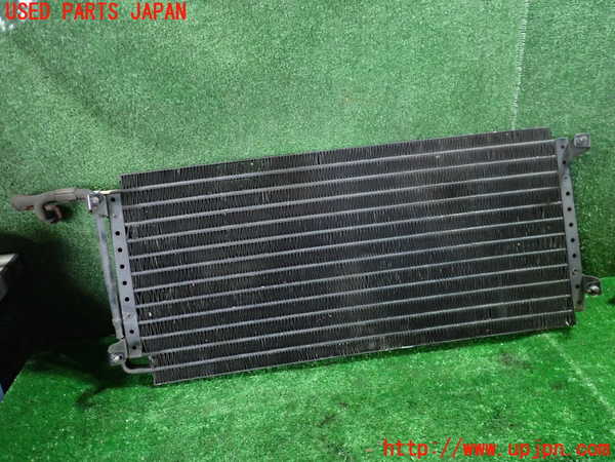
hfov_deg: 60.0
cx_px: 308
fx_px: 533
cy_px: 231
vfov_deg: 46.8
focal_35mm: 30
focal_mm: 5.4
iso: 400
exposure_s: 1/30
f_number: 2.3
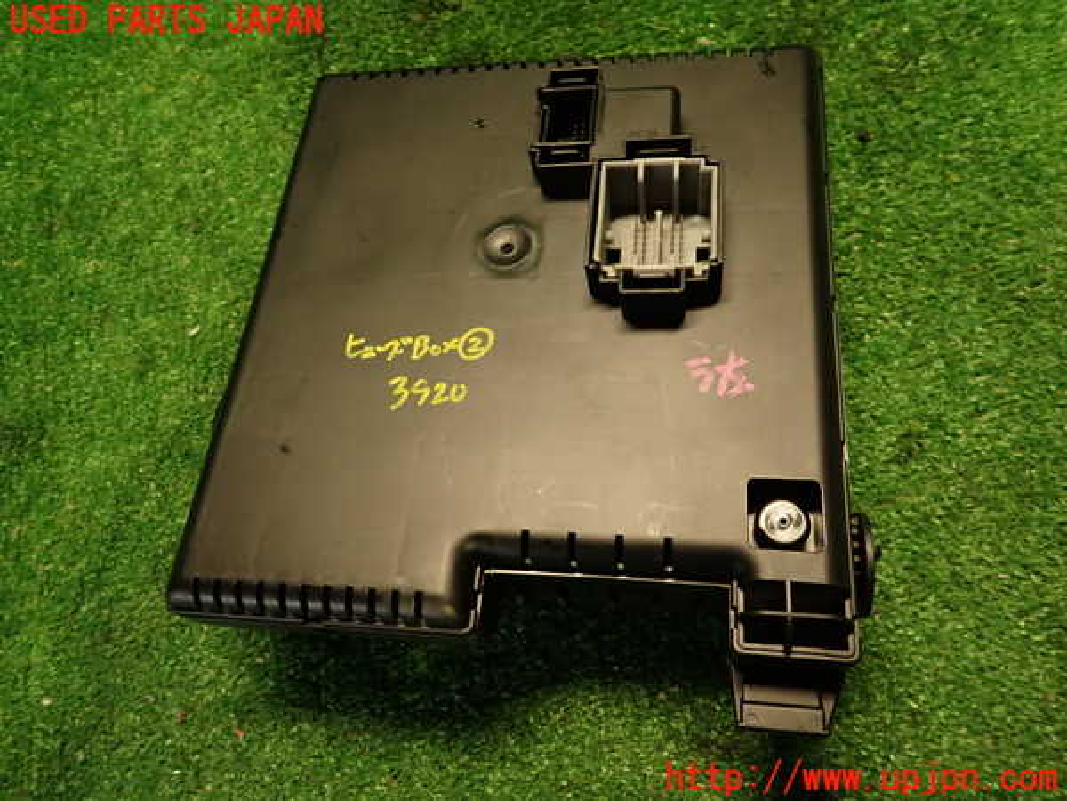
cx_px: 534
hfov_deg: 69.4
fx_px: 771
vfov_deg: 54.9
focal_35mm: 25
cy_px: 400
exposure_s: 1/30
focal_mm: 4.5
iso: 250
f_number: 2
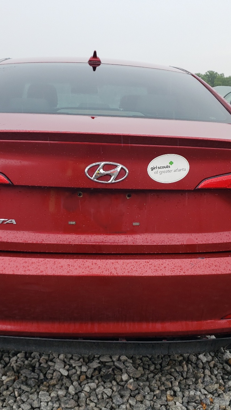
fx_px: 414
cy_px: 205
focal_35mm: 38
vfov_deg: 52.8
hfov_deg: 31.2
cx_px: 108
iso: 50
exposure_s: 1/270
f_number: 1.5
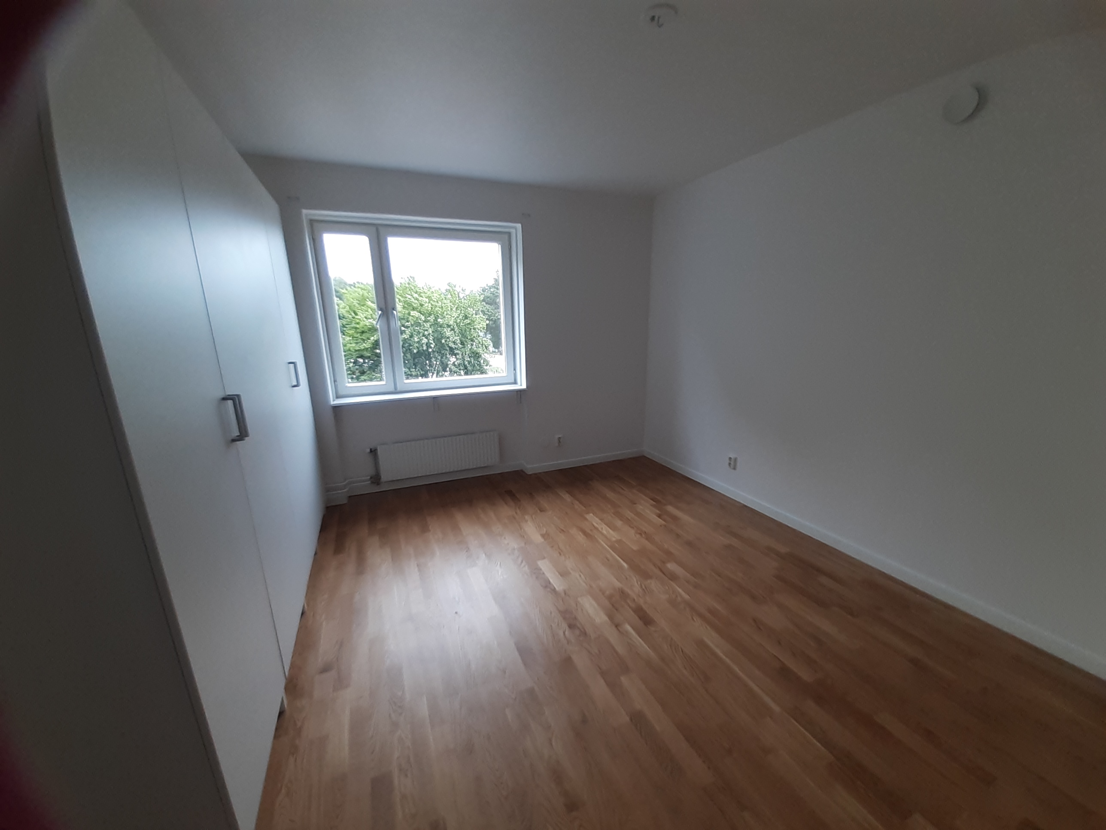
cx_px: 553
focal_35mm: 13
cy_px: 415
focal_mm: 1.13
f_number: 2.2
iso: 64
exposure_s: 1/50
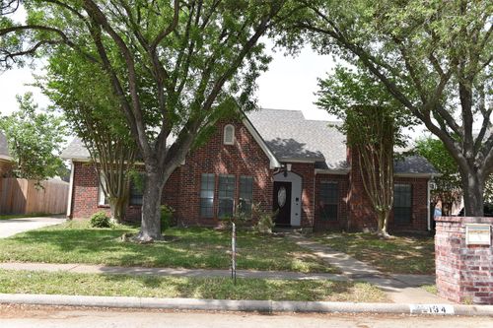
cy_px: 164
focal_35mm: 31
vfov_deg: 42.3
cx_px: 246
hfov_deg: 60.3
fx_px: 424
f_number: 6.3
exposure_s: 1/160
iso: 100
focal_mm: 31
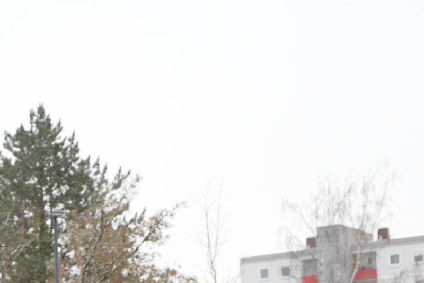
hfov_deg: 18.0
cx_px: 44
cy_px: 428
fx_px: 1319
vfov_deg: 11.7
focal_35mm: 112
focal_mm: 35
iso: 100
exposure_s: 1/100
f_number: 4.5
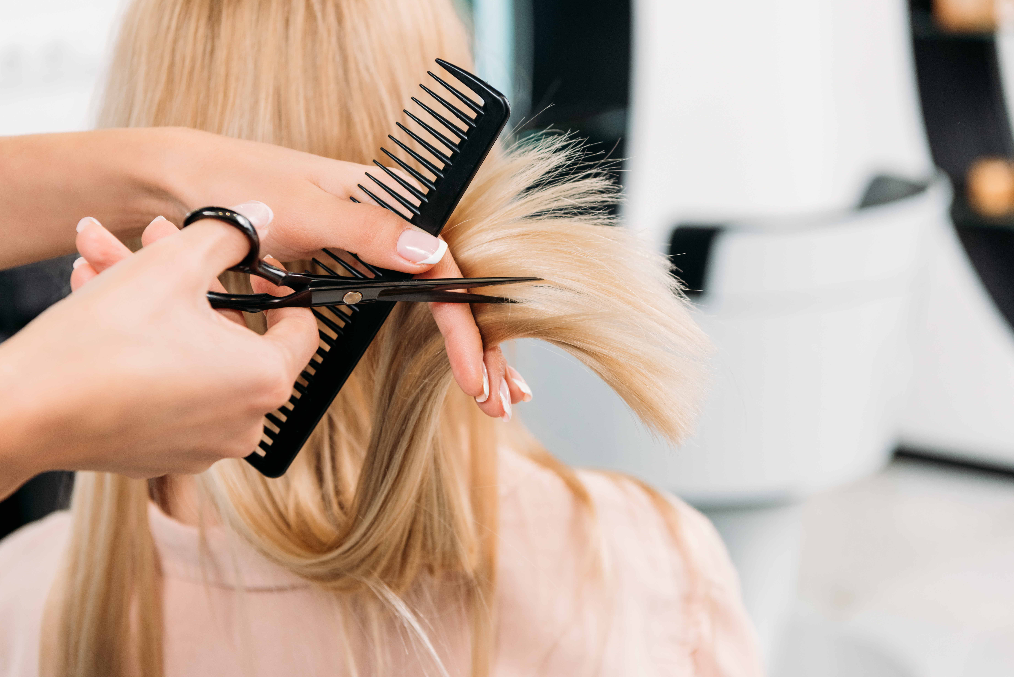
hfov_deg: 28.8
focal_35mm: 70
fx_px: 1972
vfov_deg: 19.5
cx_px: 507
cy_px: 338
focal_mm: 70
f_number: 5
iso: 500
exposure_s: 1/125
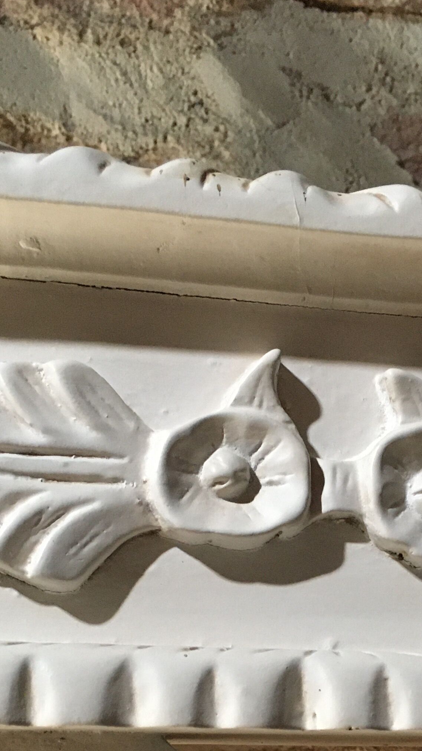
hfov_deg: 18.9
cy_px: 698
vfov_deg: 31.5
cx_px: 336
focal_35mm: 63
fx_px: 1254
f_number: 2.2
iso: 250
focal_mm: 4.15
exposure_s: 1/33
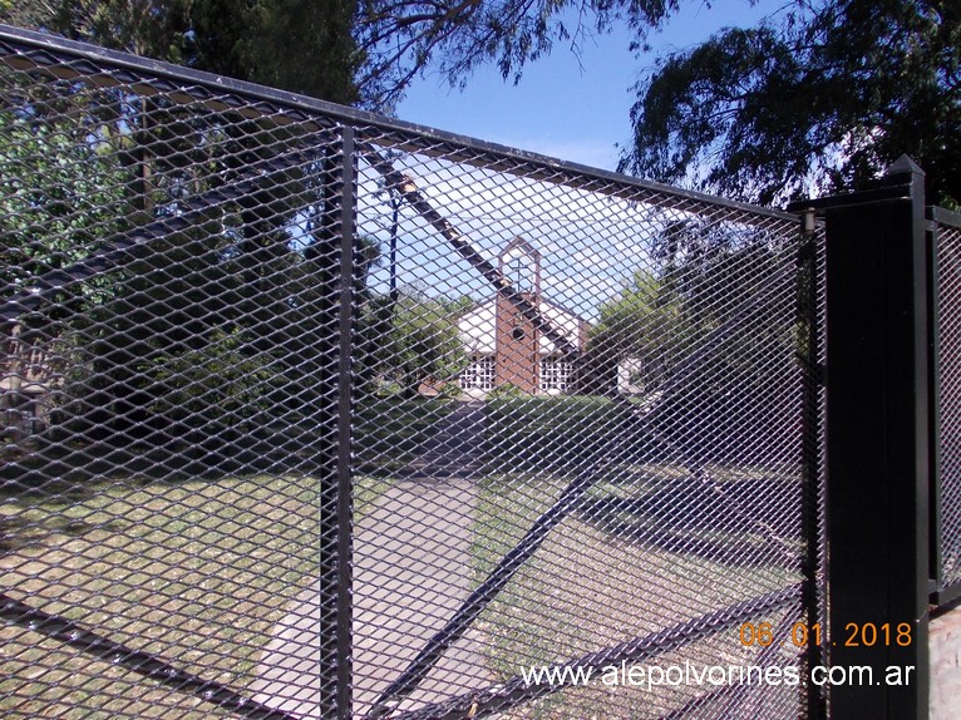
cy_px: 360
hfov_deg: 63.5
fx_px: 777
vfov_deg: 49.7
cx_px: 480
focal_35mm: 28
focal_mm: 4
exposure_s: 1/250
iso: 80
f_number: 5.4
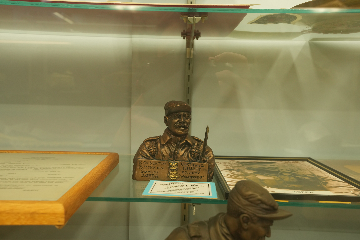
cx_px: 180
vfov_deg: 37.9
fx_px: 350
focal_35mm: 35
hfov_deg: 54.4
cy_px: 120
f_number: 7.1
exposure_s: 1/40
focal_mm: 35
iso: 1600
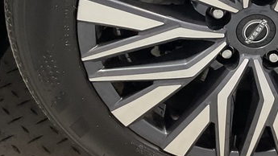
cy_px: 31
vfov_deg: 13.7
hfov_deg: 23.5
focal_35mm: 88
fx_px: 649
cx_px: 256
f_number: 1.8
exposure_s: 1/50
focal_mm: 3
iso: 100
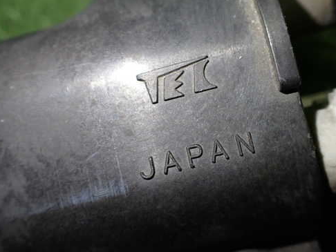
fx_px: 359
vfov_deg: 38.7
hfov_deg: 50.0
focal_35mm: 37
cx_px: 189
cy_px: 115
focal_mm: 5.4
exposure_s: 1/125
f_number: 2.3
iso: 250
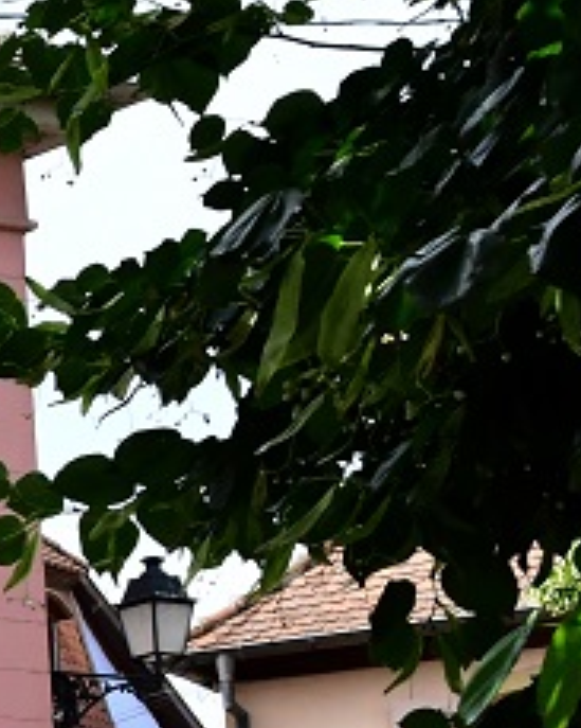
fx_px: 4130
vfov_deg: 9.9
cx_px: -1245
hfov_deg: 7.1
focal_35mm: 192
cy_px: 827
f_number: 13
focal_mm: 26
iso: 1600
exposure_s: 1/640
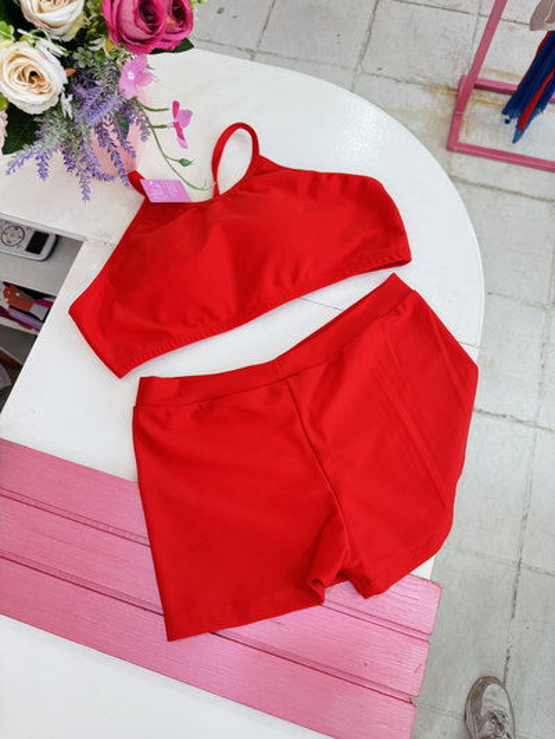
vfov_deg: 71.6
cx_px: 278
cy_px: 370
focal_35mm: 24
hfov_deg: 56.8
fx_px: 513
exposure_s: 1/100
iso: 160
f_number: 1.78
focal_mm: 6.76
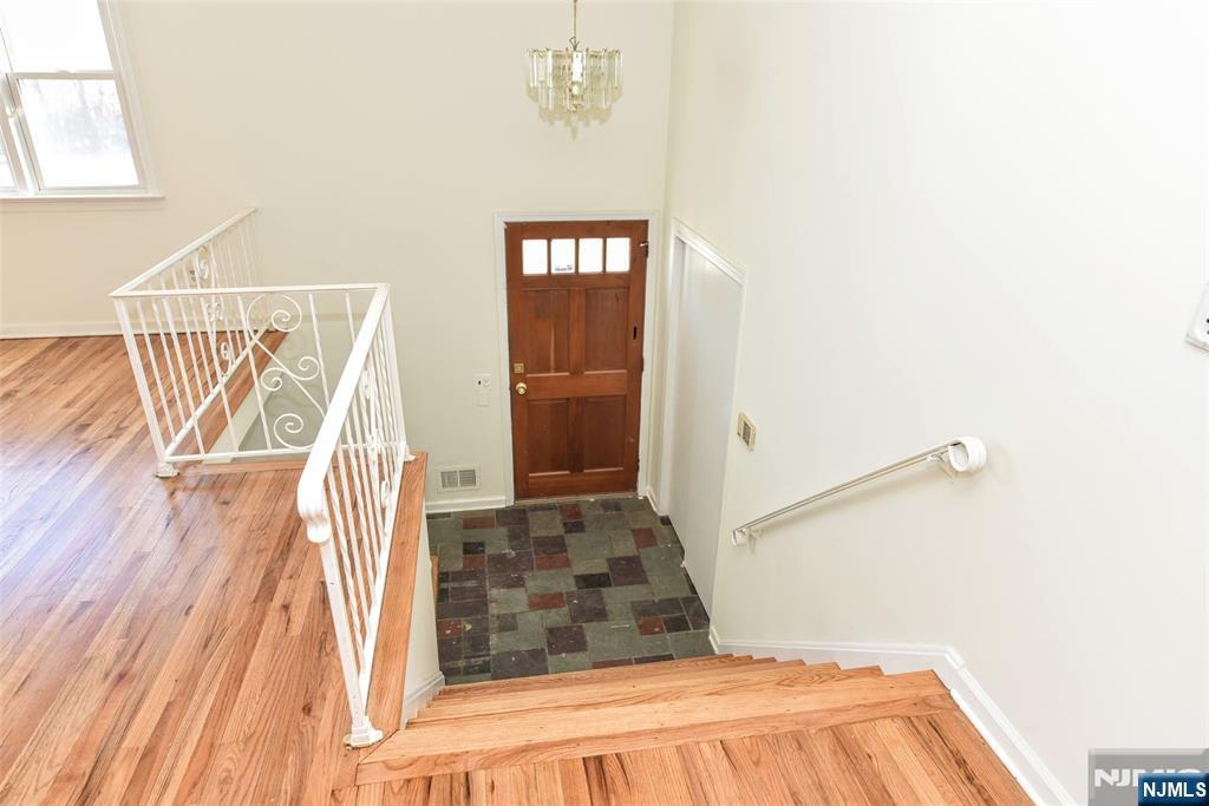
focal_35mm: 22
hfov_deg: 78.6
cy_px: 403
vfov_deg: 57.2
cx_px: 604
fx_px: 739
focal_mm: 22
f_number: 5
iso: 800
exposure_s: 1/100
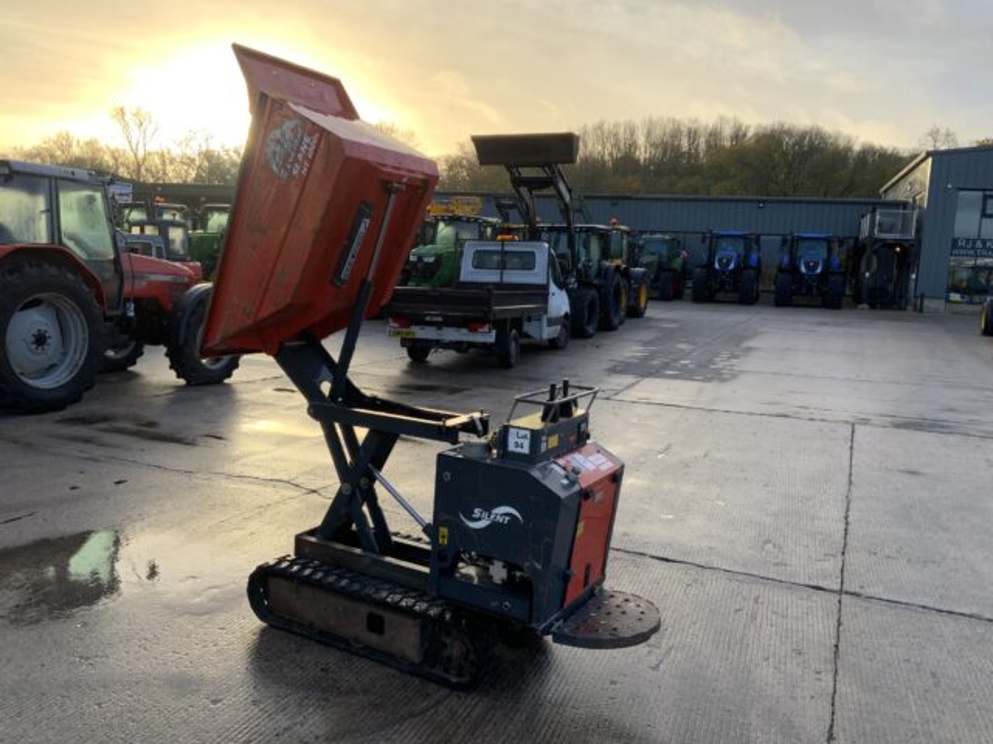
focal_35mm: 29
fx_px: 832
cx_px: 496
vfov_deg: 48.2
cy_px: 372
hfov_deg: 61.7
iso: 16
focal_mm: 3
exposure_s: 1/461
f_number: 1.8
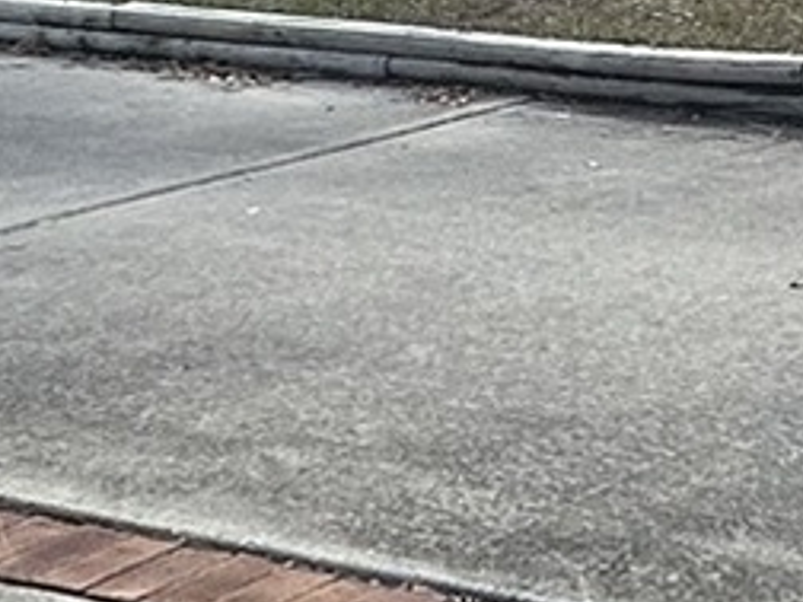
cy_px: -398
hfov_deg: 16.0
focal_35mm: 111
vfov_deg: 12.4
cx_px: 1262
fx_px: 2575
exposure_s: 1/1825
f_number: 2.2
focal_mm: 2.22
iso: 50
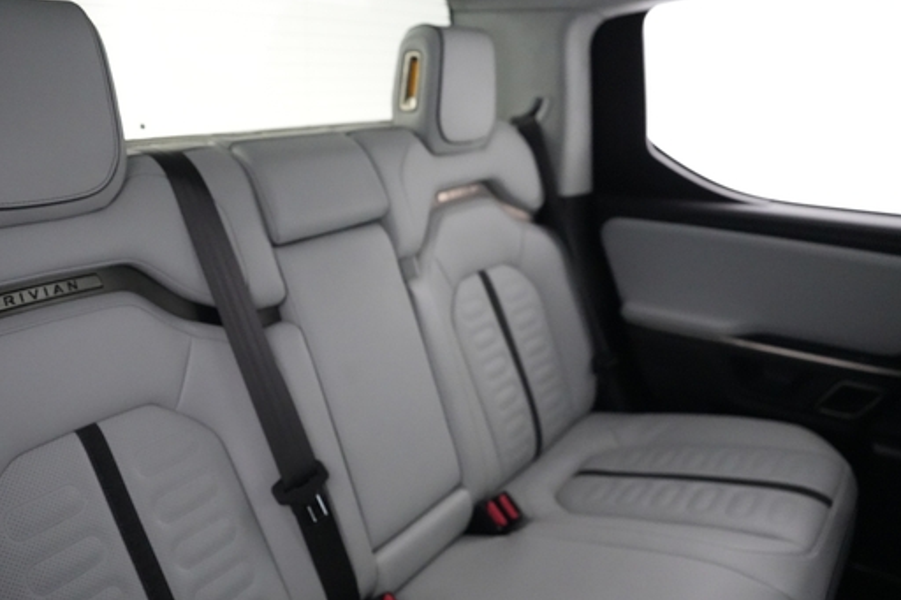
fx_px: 751
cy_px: 341
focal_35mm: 30
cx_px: 363
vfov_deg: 43.5
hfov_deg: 61.4
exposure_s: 1/160
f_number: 2.8
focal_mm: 24
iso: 12800
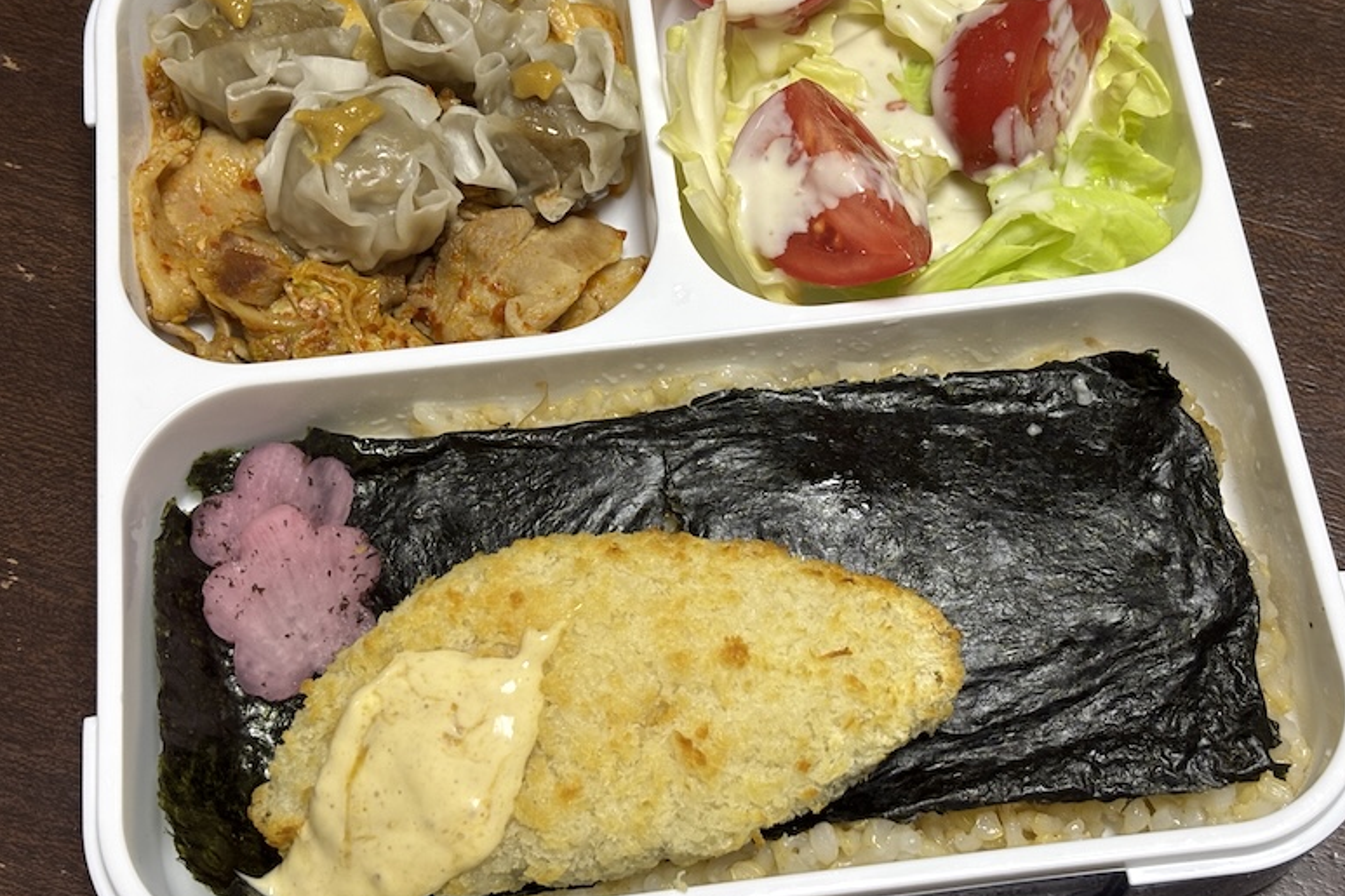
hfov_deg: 35.6
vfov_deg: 24.2
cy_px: 386
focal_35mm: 56
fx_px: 2092
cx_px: 686
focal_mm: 5.96
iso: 100
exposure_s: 1/33
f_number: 1.6
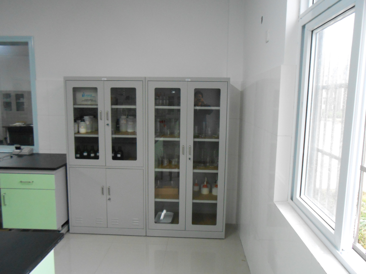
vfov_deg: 53.1
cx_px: 183
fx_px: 275
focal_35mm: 26
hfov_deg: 67.3
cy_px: 137
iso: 400
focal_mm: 4.6
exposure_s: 1/30
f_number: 3.5
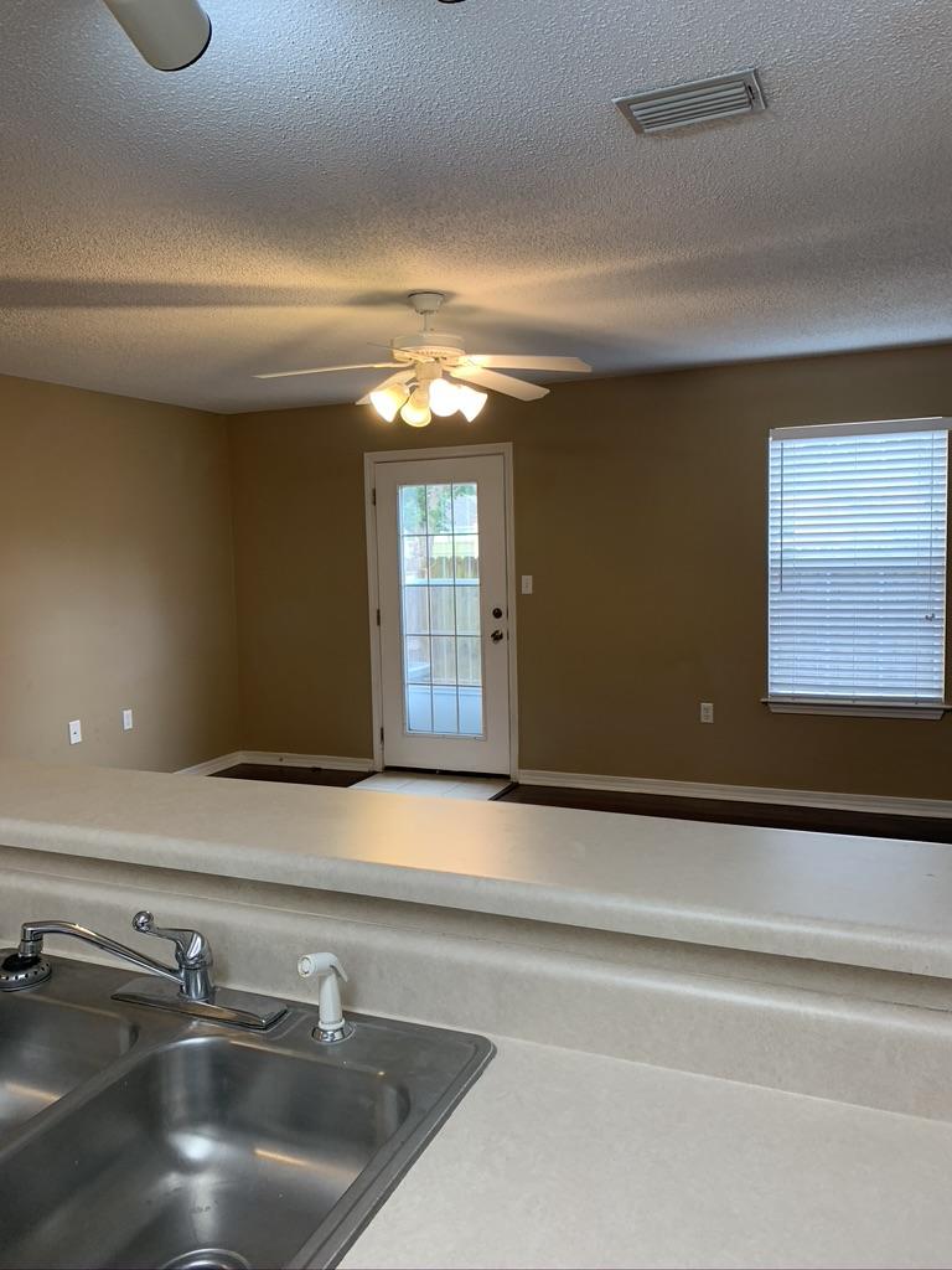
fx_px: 953
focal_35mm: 26
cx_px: 476
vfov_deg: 67.3
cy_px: 635
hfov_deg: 53.1
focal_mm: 4.25
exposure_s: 1/60
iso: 100
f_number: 1.8
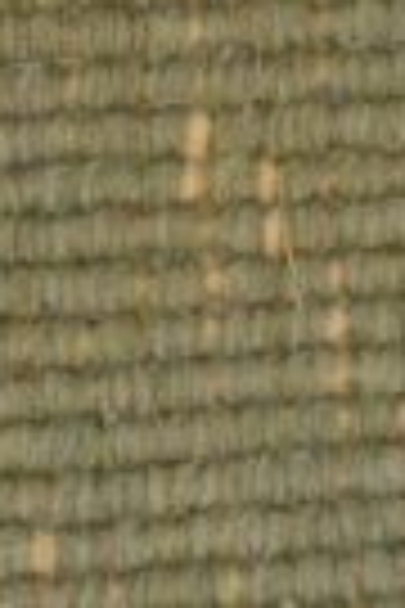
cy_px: -241
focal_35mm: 180
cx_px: 333
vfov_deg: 11.1
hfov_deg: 7.6
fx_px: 3037
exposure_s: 1/160
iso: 3200
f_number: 4
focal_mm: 18
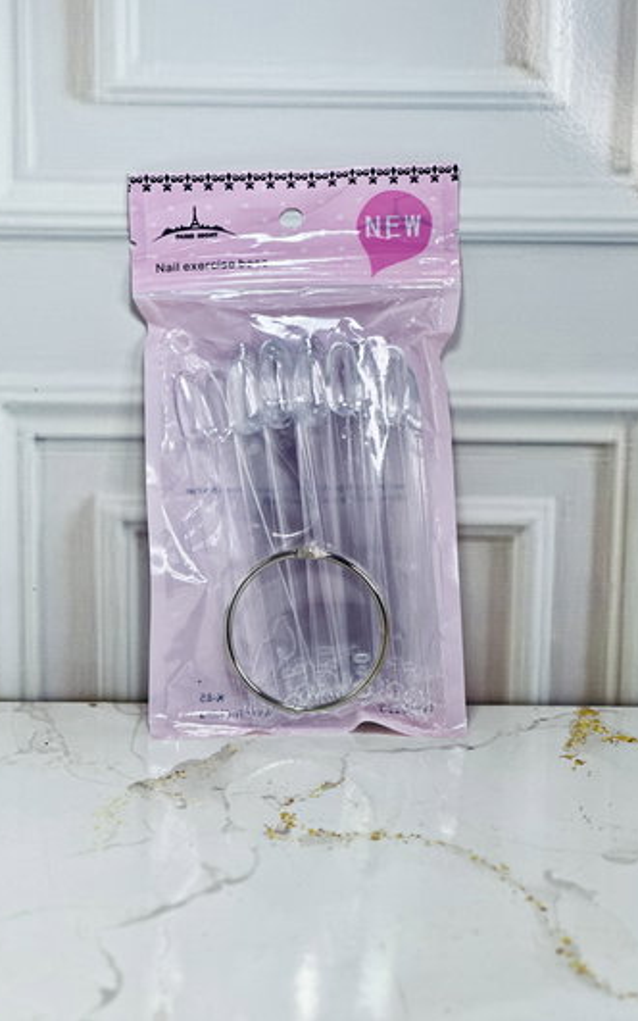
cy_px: 510
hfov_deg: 15.9
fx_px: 2281
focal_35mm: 82
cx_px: 294
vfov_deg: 25.2
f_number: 2.8
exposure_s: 1/100
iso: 125
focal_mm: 9
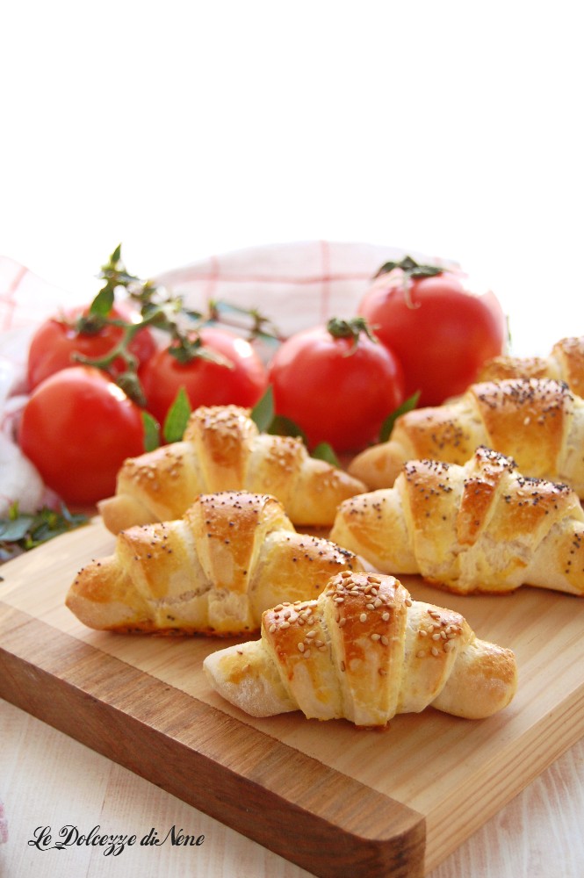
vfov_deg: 31.9
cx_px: 292
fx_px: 1536
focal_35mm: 63
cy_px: 439
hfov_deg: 21.5
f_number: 5.3
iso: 800
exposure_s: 1/50
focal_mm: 42
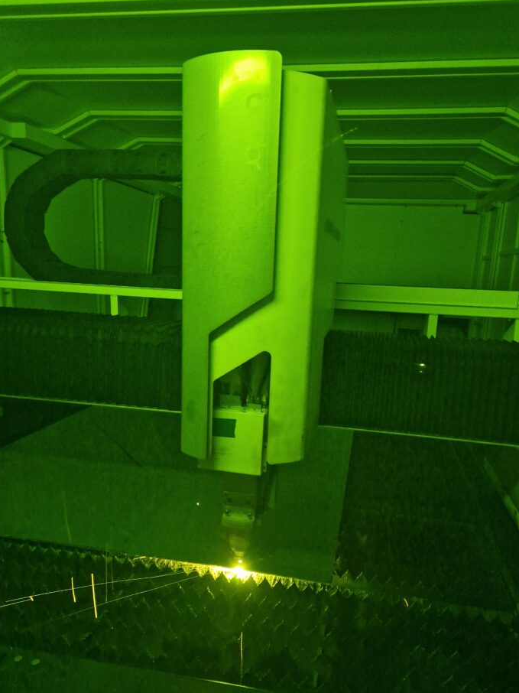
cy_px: 375
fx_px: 520
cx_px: 275
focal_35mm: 26
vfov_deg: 67.2
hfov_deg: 53.0
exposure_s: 1/25
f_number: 1.8
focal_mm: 5.4
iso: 640
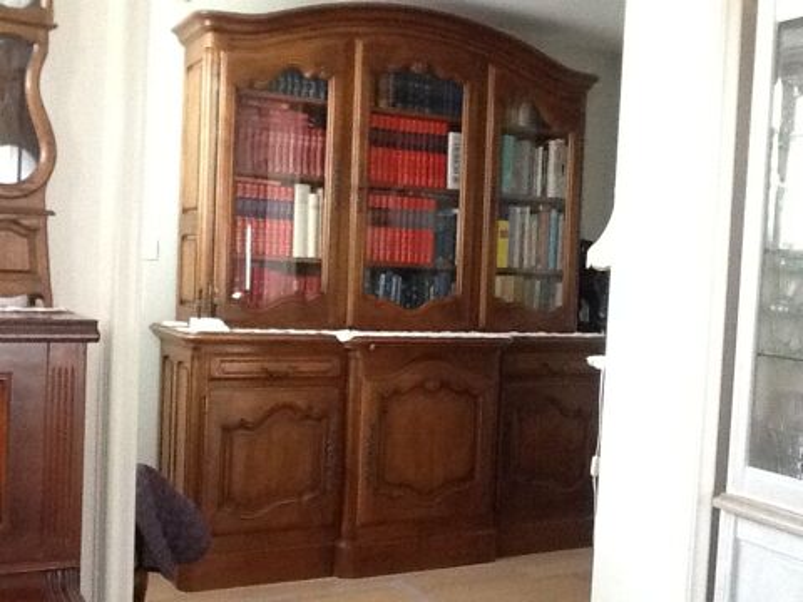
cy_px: 301
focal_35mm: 44
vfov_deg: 32.9
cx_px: 402
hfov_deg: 42.9
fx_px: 1021
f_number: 2.4
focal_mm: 2.03
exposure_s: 1/17
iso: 320
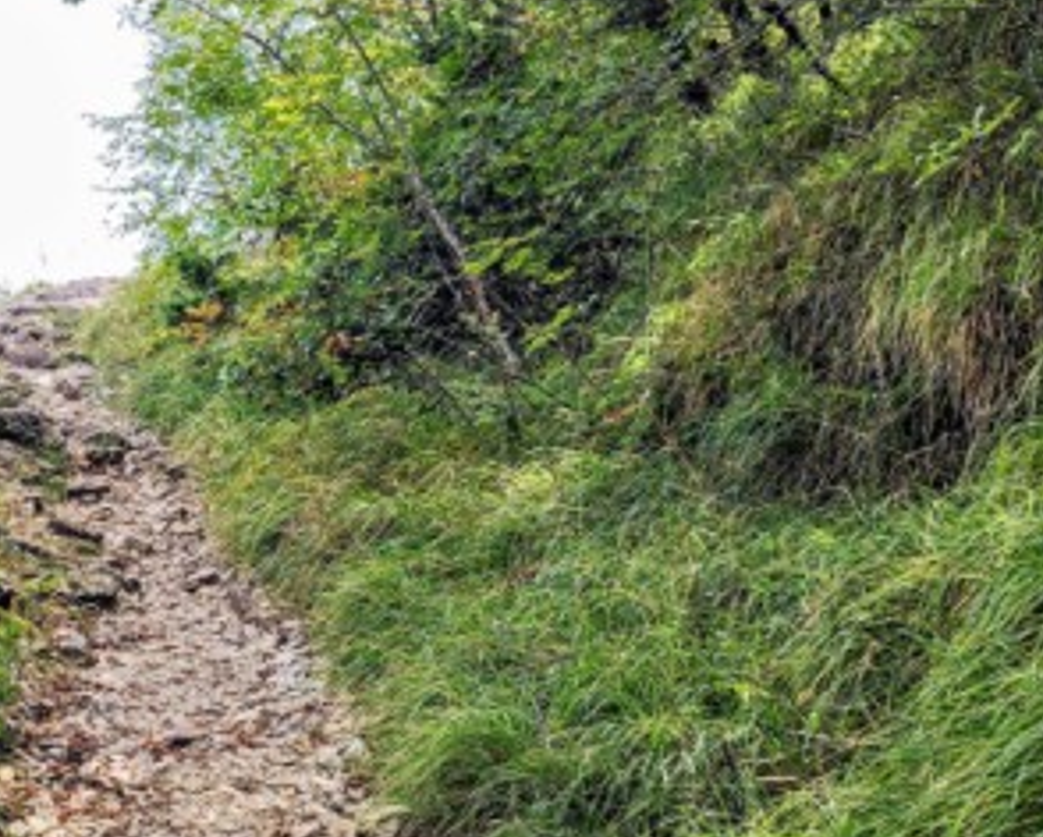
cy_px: 450
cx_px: 252
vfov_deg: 25.0
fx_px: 1885
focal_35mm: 61
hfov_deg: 30.4
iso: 12
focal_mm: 6.4
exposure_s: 1/199
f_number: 1.8
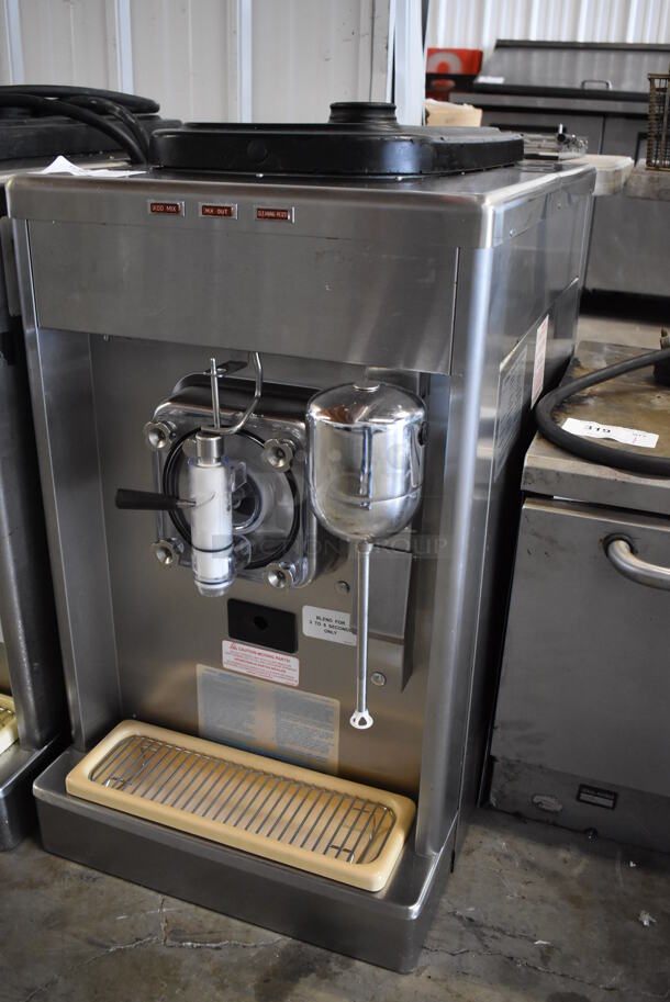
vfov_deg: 59.5
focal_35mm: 32
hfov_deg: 41.8
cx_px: 335
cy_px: 501
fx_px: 878
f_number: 3.8
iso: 2500
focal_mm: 21
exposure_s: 1/125
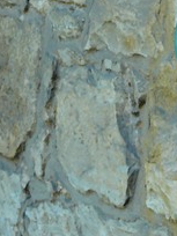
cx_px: 191
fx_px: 2734
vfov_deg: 4.9
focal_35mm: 401
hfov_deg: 3.7
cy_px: -52
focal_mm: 23.1
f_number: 3.6
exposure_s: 1/30
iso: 125
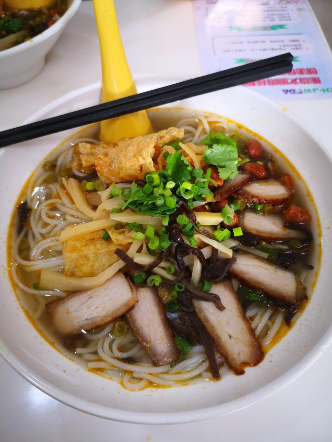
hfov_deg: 51.4
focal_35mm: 27
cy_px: 221
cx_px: 166
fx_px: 345
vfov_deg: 65.3
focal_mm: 3.95
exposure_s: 1/100
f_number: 1.6
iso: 320
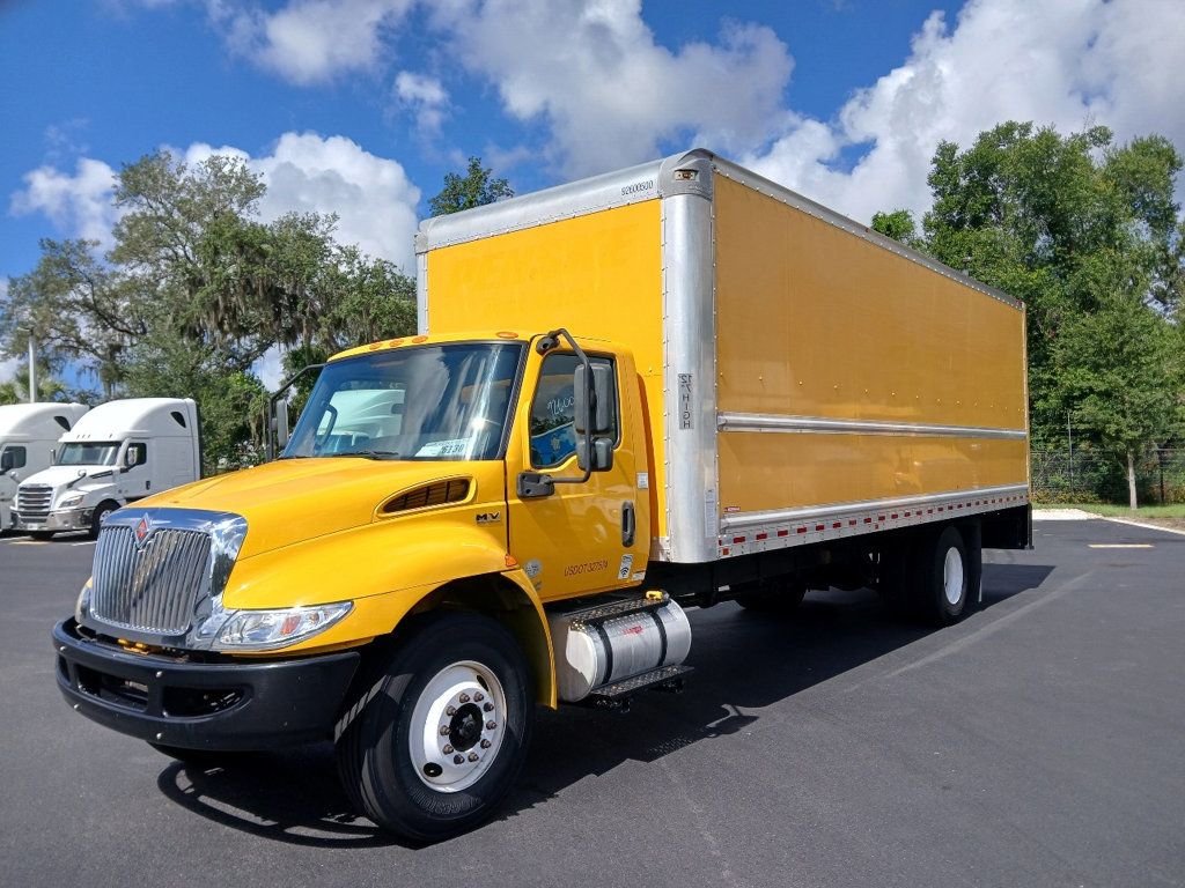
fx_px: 890
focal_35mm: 26
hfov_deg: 67.3
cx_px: 592
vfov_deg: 53.1
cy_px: 444
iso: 20
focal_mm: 3.98
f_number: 1.8
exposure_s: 1/910
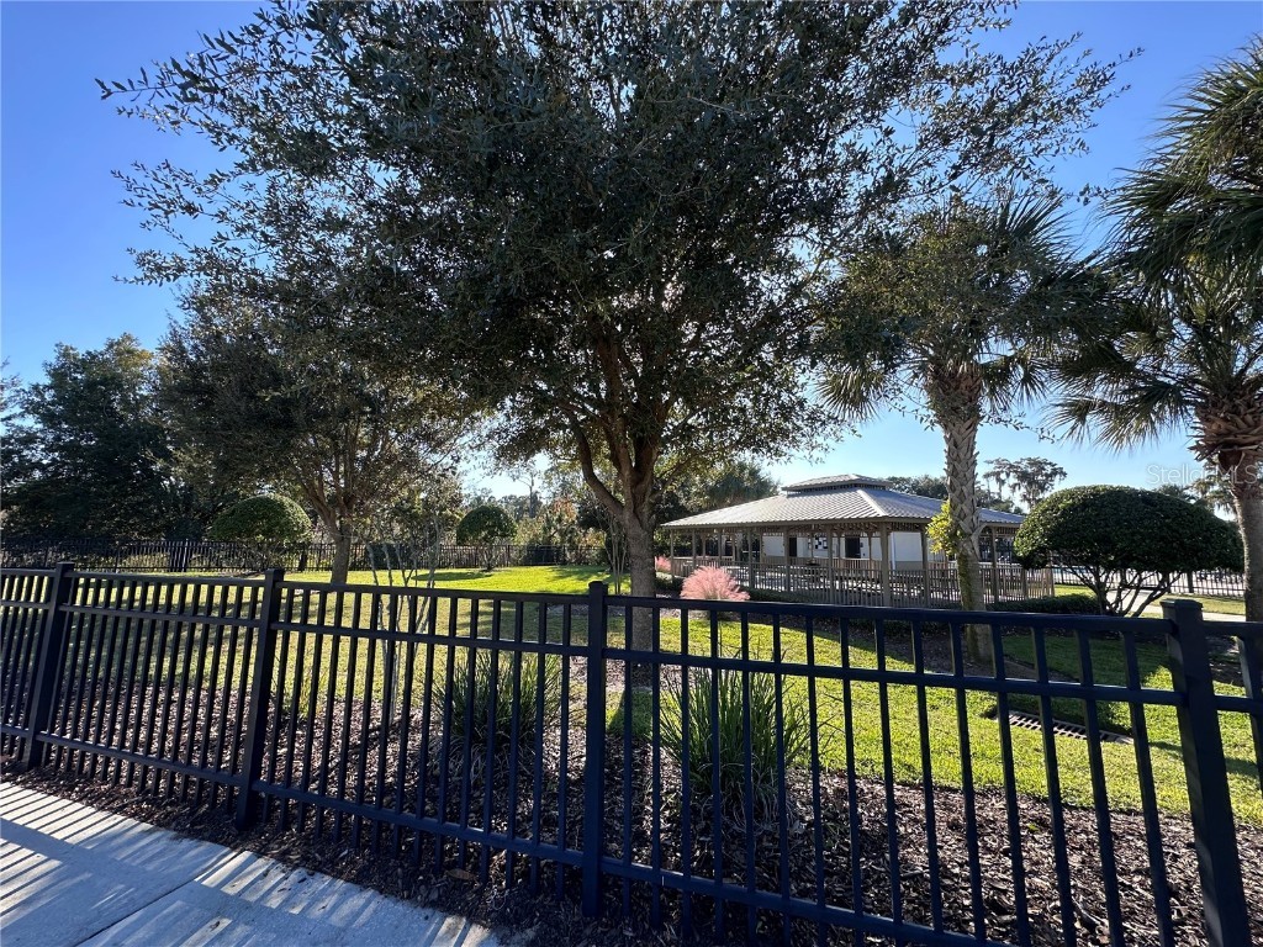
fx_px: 511
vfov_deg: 85.7
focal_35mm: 14
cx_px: 632
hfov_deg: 102.1
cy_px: 474
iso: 40
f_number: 2.2
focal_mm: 2.22
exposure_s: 1/532
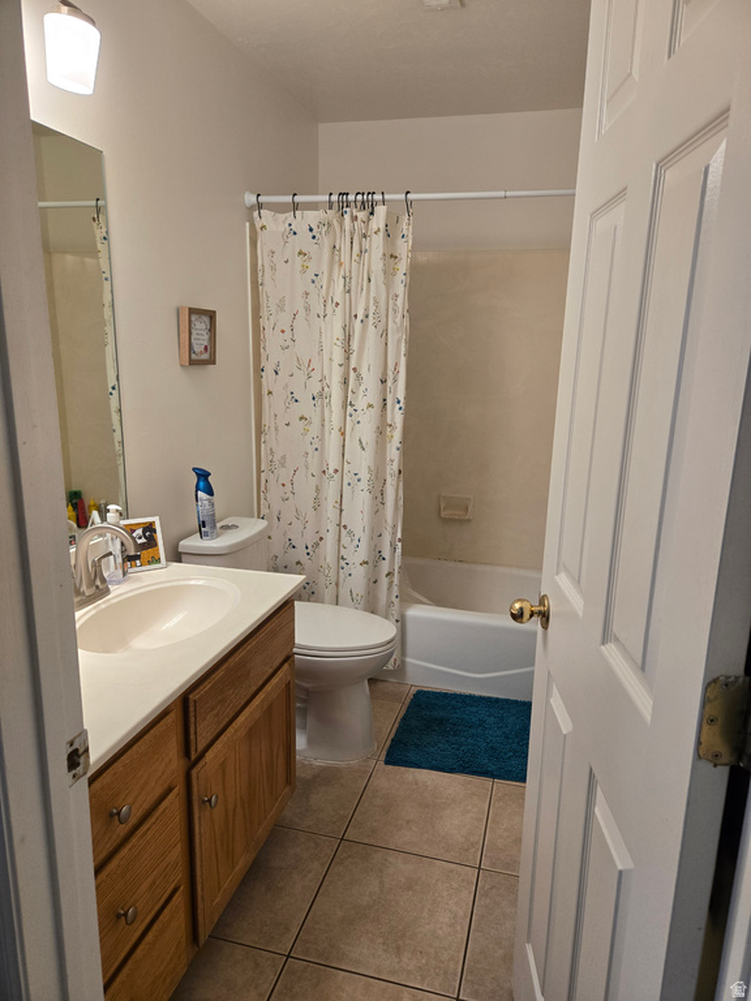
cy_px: 500
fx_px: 665
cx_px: 376
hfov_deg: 58.9
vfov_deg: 73.9
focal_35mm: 23
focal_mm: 5.4
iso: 125
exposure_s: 1/120
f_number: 1.8
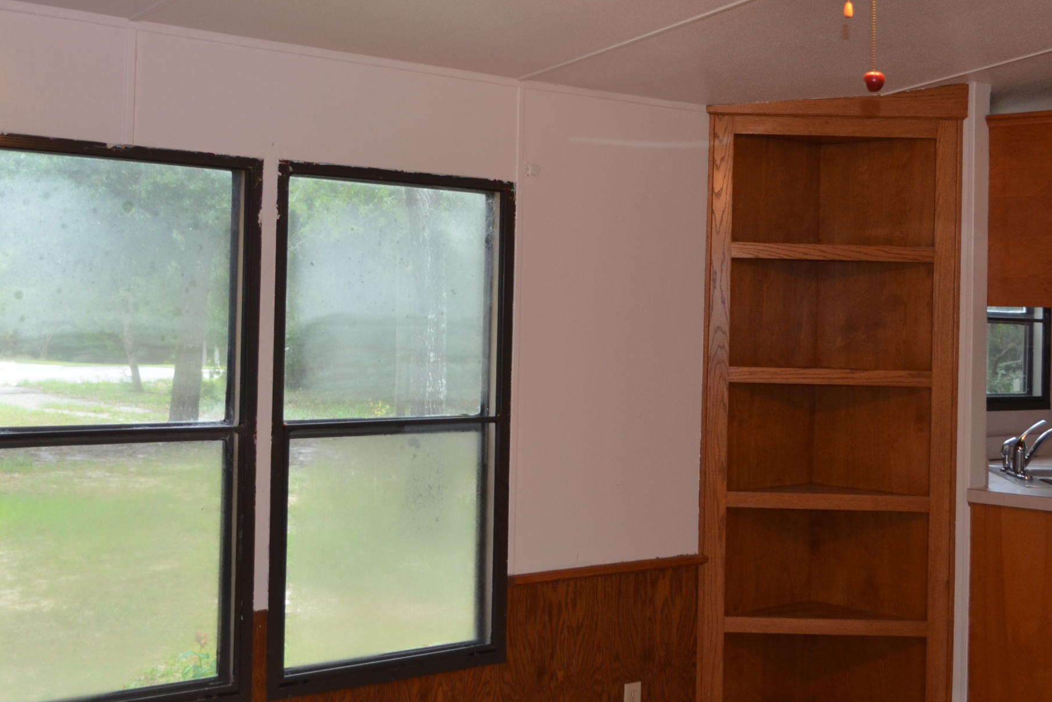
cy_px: 265
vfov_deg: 24.6
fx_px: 1607
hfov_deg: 36.2
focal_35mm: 55
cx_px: 576
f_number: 4
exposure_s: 1/90
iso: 400
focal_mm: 22
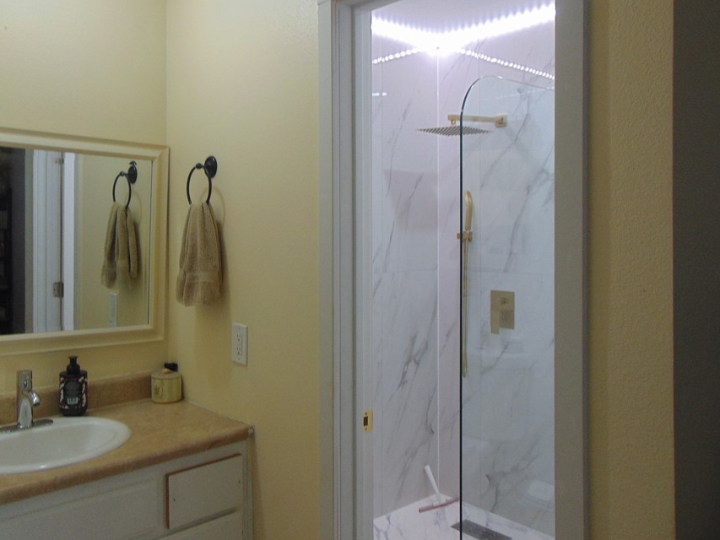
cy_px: 239
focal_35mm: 30
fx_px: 624
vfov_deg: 46.7
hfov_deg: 59.6
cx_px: 295
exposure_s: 1/30
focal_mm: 4.5
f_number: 3
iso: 100
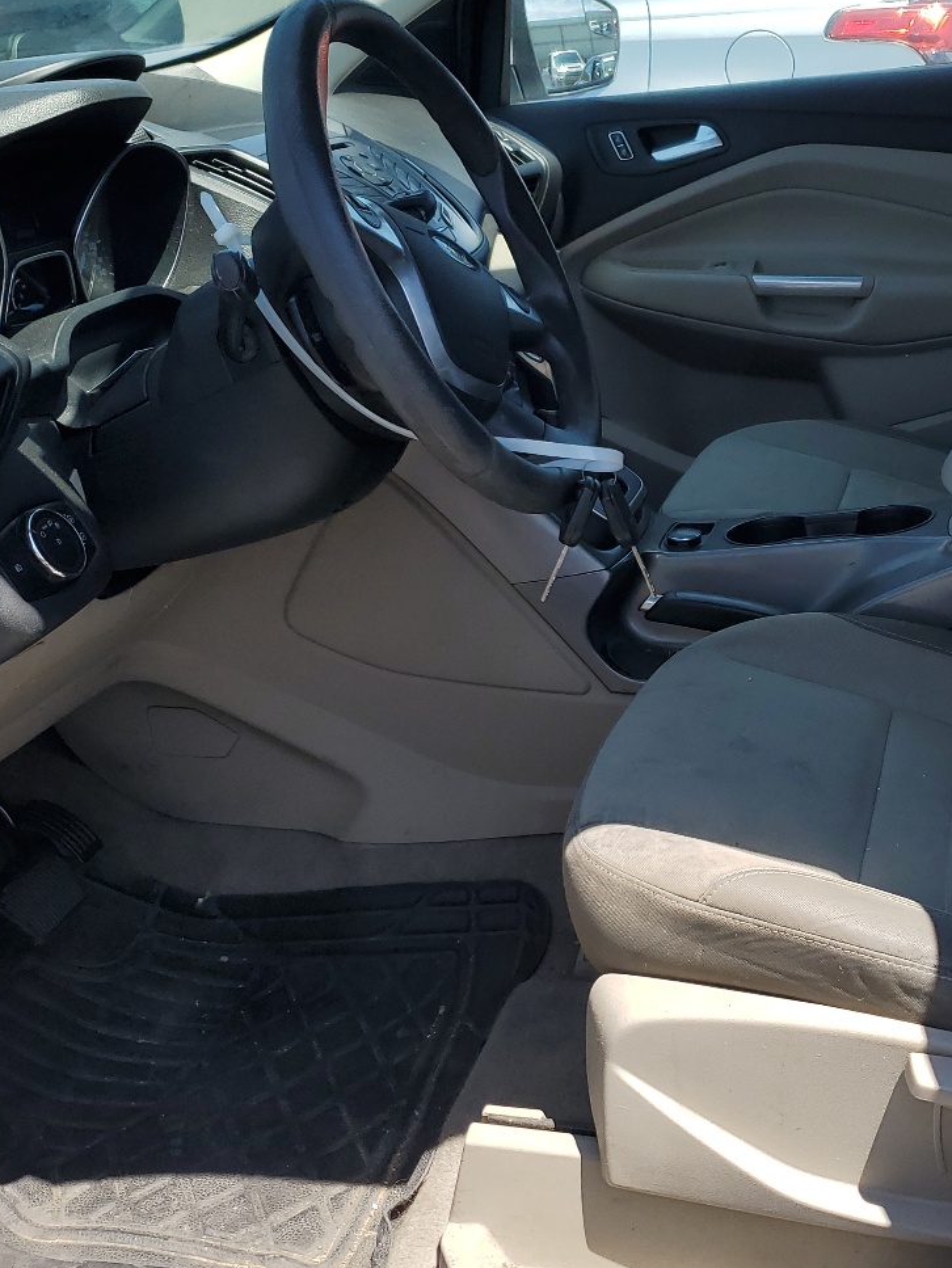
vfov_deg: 43.8
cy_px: 653
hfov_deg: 32.8
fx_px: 1576
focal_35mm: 43
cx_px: 745
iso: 50
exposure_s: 1/1429
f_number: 1.5
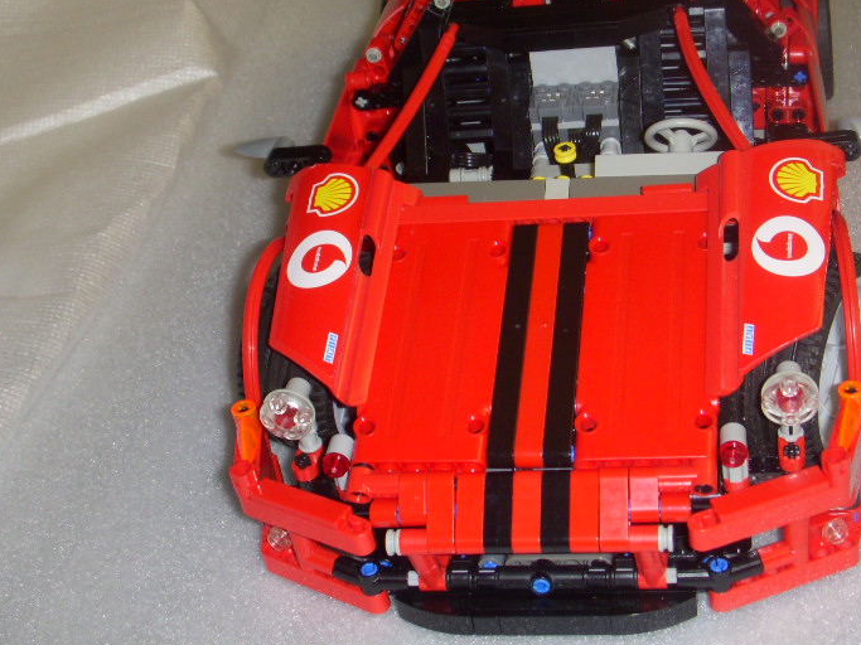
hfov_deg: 33.6
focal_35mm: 57
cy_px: 267
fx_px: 1418
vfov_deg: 25.6
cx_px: 556
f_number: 3.3
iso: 100
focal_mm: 6.3
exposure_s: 1/30
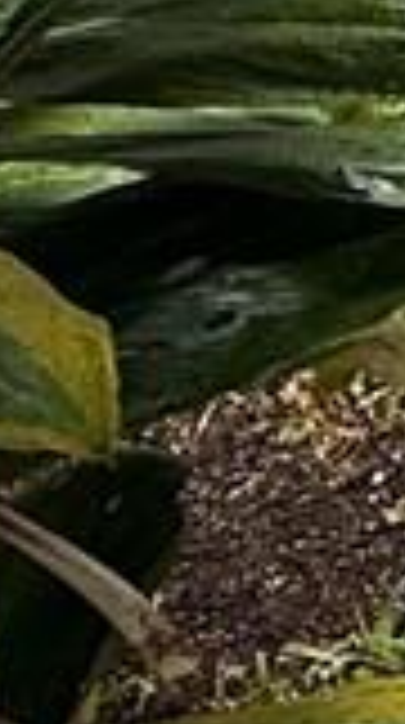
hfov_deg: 5.6
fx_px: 2916
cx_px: 2102
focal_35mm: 152
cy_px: -553
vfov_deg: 12.9
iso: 50
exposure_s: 1/475
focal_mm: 2.22
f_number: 2.2
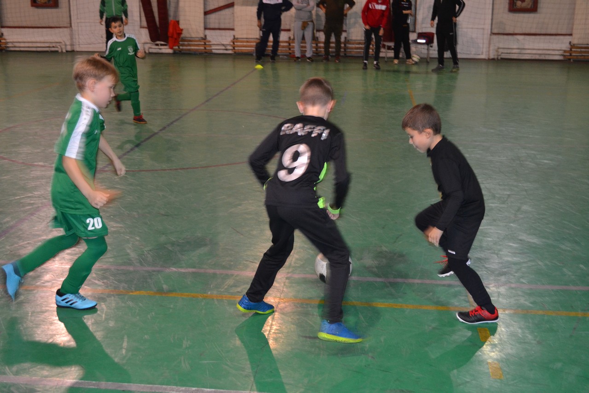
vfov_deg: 29.9
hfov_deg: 43.6
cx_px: 294
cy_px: 196
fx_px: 736
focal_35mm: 45
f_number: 4.5
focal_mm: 30
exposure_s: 1/60
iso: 1250
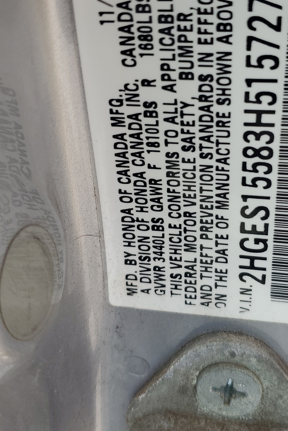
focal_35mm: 42
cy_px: 166
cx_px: 226
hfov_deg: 31.2
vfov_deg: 46.0
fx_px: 504
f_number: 1.5
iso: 50
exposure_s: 1/667
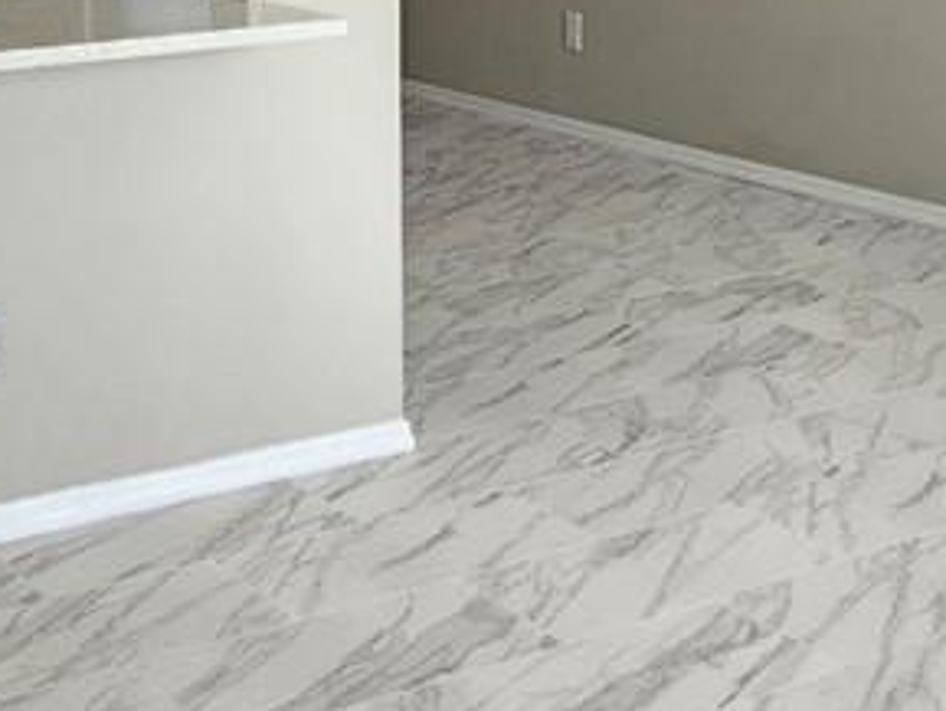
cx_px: 426
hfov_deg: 27.0
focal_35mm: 72
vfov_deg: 19.8
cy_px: -16
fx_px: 1968
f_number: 2.2
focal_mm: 2.2
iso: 50
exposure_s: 1/60
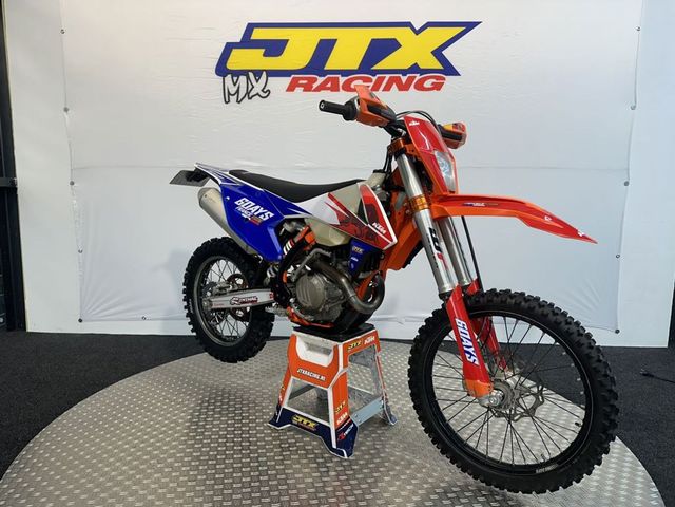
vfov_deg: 56.8
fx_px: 468
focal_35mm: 24
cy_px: 254
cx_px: 338
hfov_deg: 71.6
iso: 50
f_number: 1.78
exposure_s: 1/102
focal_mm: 6.86
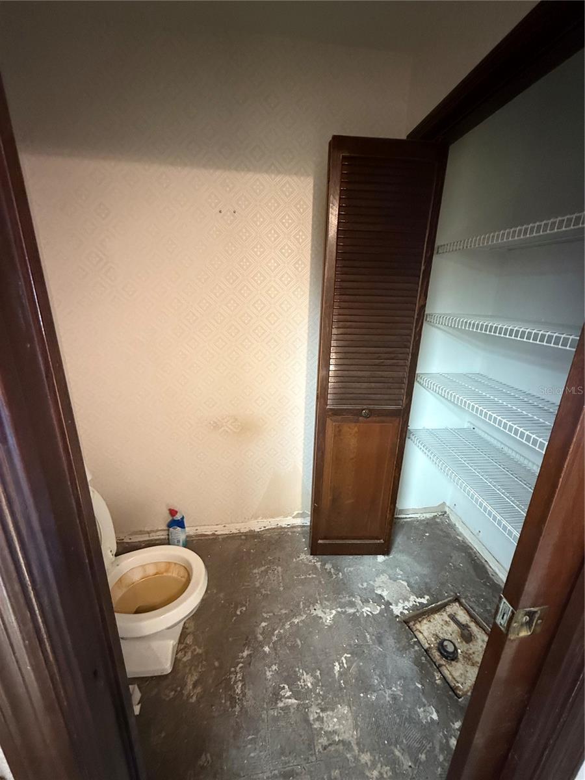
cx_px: 292
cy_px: 390
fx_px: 315
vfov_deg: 102.1
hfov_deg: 85.7
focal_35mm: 14
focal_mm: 2.22
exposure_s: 1/40
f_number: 2.2
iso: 1000
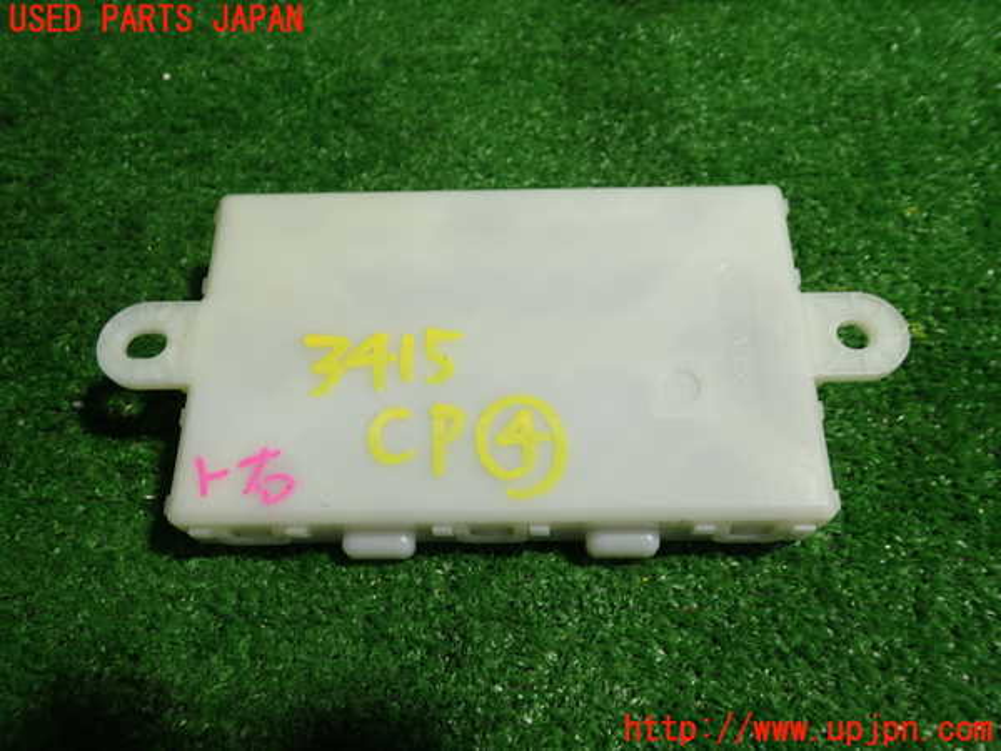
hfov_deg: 60.0
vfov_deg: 46.8
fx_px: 868
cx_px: 500
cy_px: 376
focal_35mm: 30
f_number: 2.3
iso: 200
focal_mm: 5.4
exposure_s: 1/60
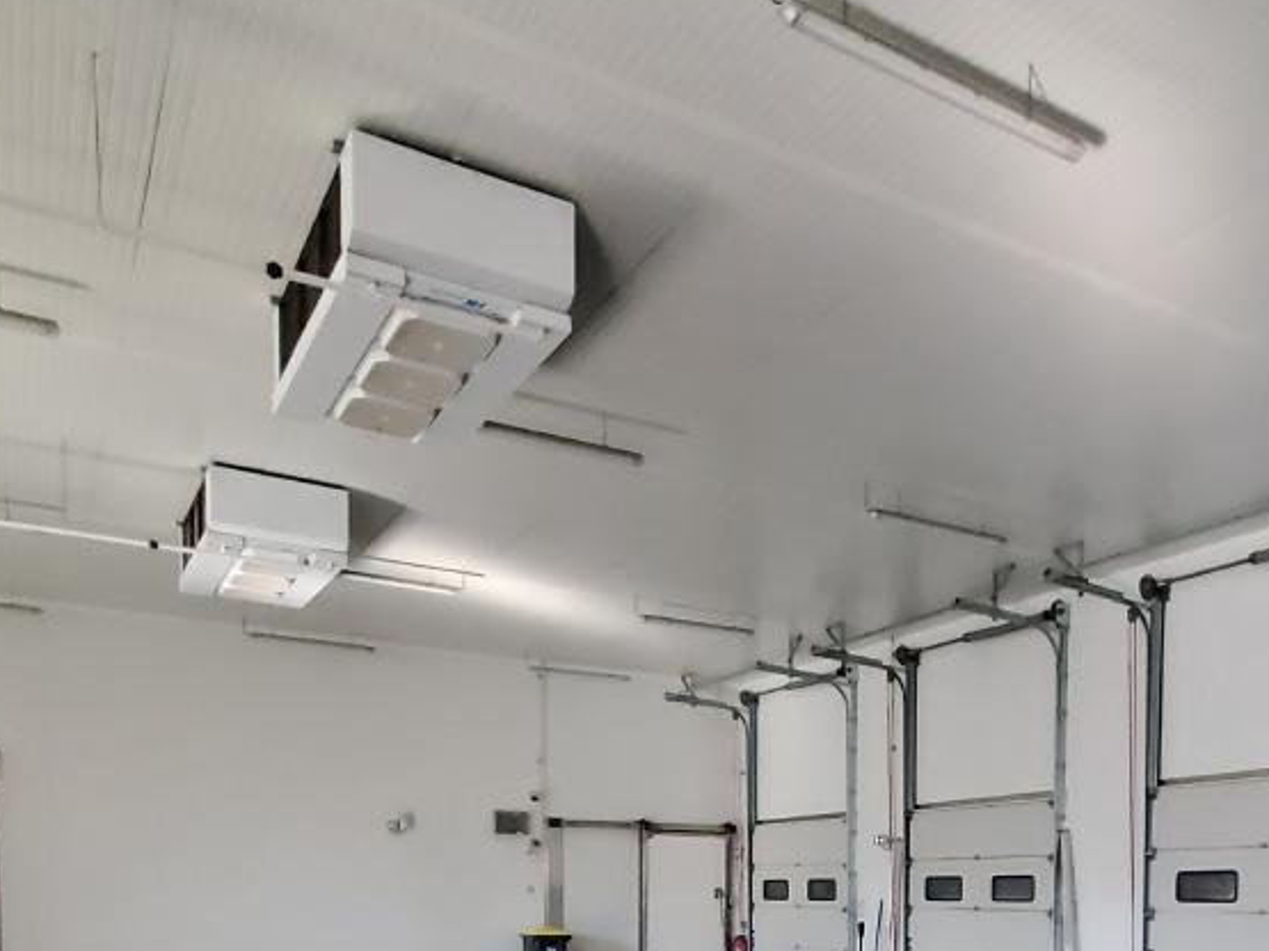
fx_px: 1100
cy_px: 958
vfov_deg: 40.7
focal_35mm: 30
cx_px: 700
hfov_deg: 59.8
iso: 500
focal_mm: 1.8
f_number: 2.2
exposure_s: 1/33
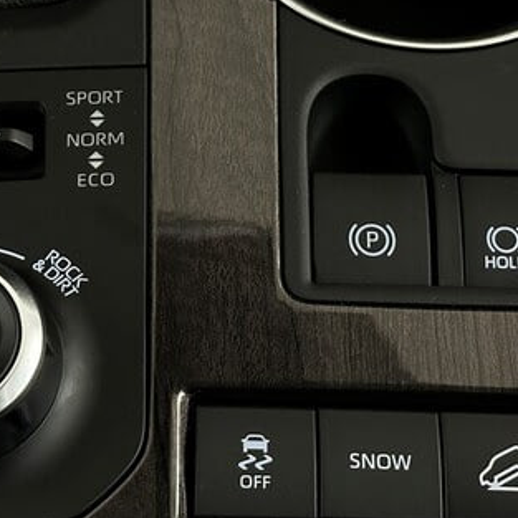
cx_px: 204
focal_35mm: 122
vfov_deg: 14.2
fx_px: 2065
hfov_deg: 14.3
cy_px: 77
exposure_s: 1/50
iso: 200
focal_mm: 6.86
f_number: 1.78
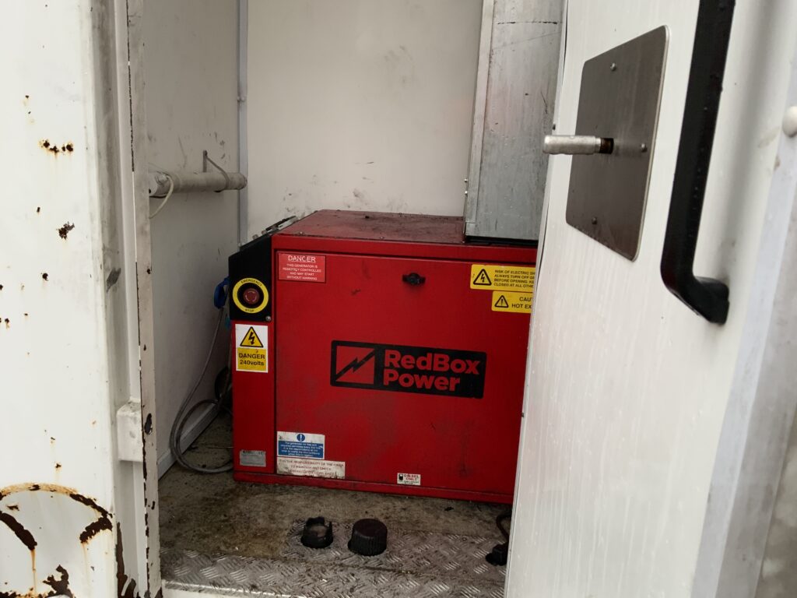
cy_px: 299
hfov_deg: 61.7
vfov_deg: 48.2
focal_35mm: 29
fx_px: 668
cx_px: 398
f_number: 1.8
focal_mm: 3
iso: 64
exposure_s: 1/119
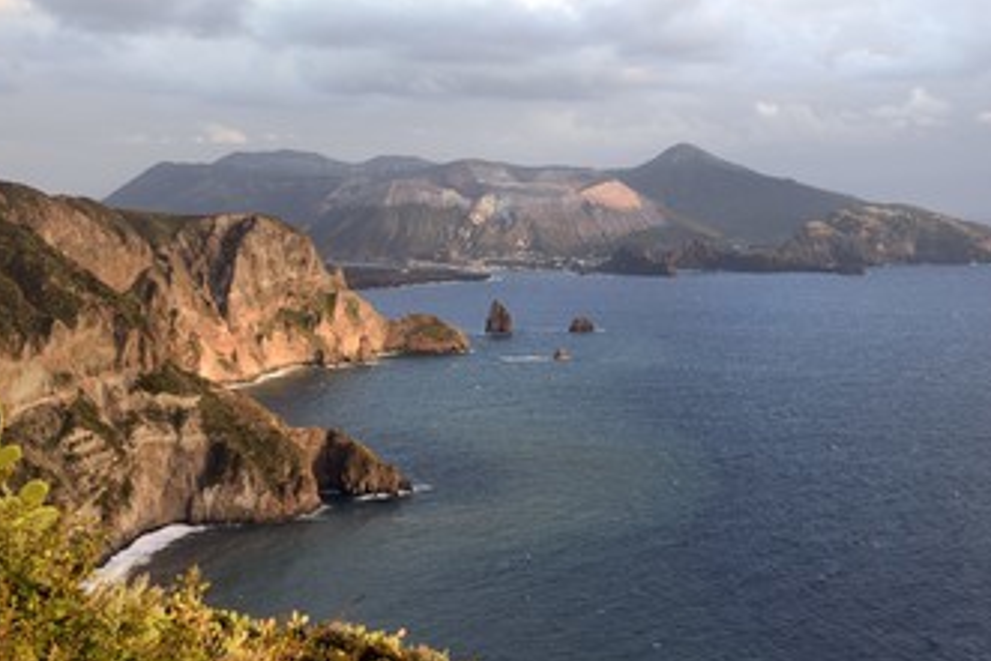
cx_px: 587
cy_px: 320
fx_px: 1818
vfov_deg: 20.6
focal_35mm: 66
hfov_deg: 30.4
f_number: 5.6
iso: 400
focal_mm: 52
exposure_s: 1/320
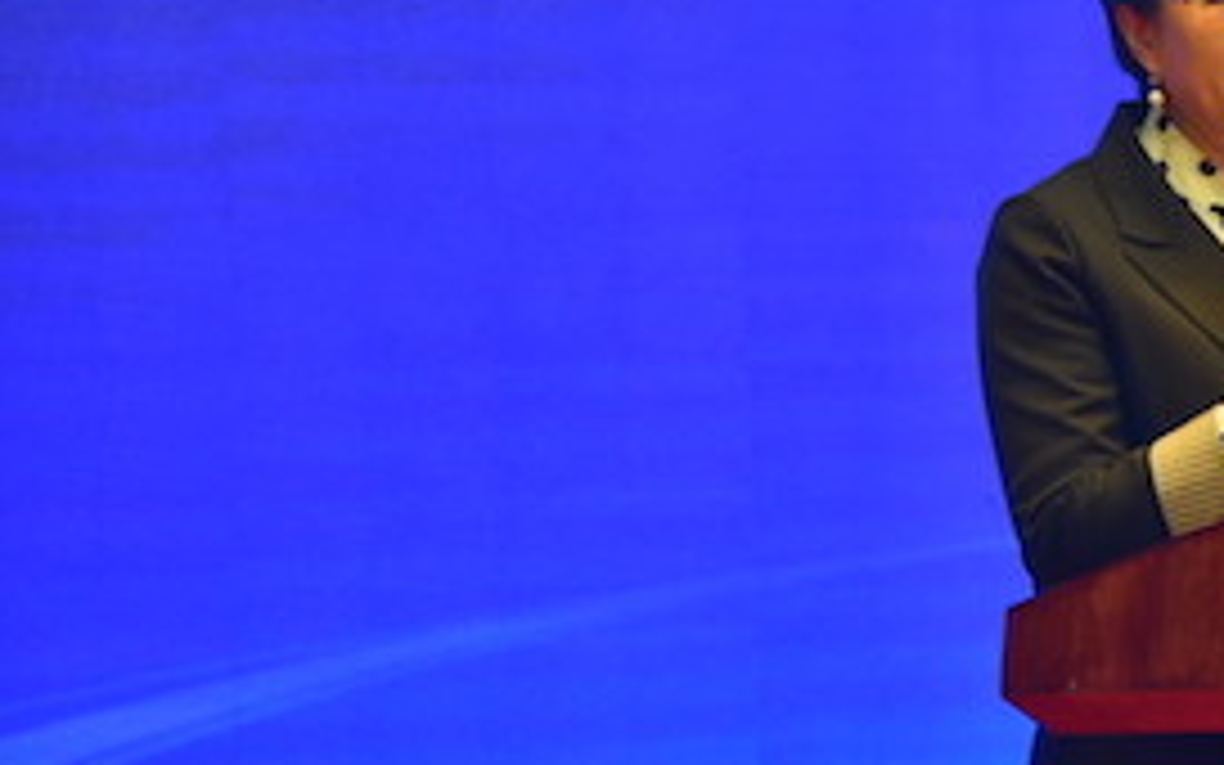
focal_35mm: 270
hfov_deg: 7.7
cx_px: 1274
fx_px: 9007
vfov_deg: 4.9
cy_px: 151
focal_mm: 120
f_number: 4
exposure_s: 1/60
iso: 1100
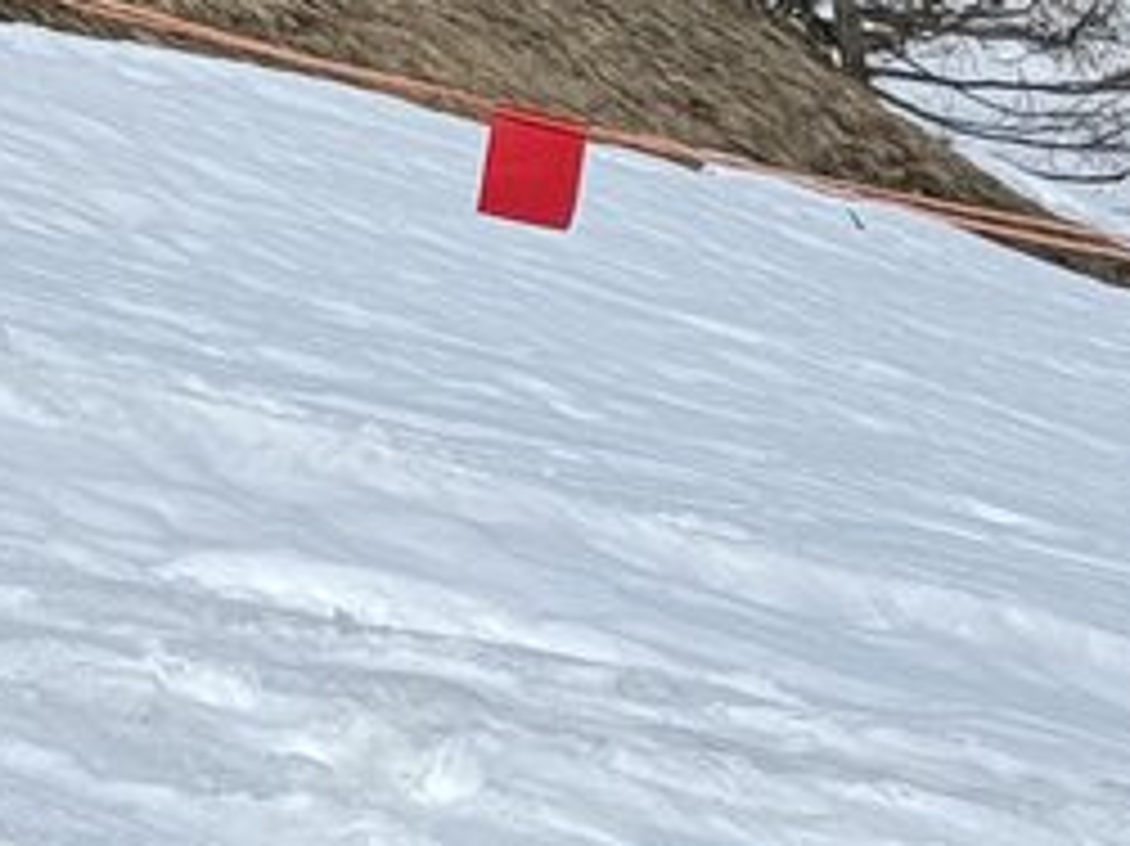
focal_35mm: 261
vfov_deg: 5.6
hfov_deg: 7.3
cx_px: -1204
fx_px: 8516
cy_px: -630
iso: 64
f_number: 1.78
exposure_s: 1/3817
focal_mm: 6.86
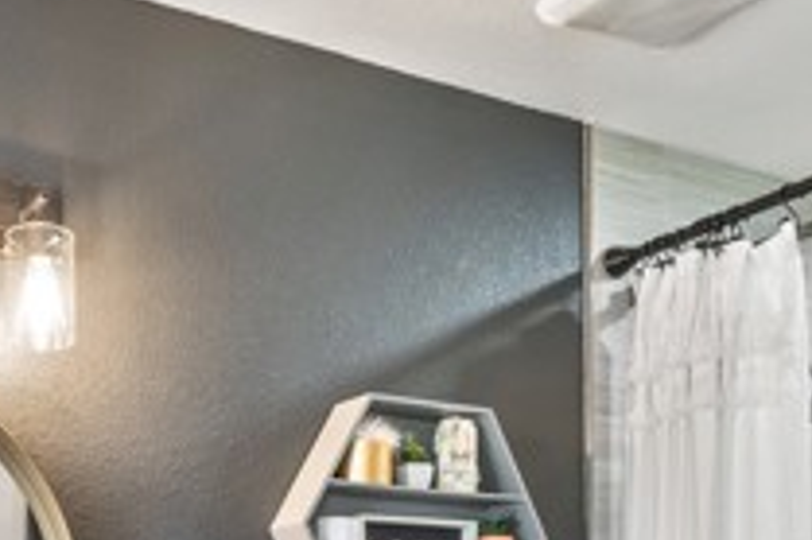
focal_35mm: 49
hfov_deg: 39.2
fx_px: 1104
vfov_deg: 24.1
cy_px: 705
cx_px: 198
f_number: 9
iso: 640
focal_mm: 11
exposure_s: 1/3
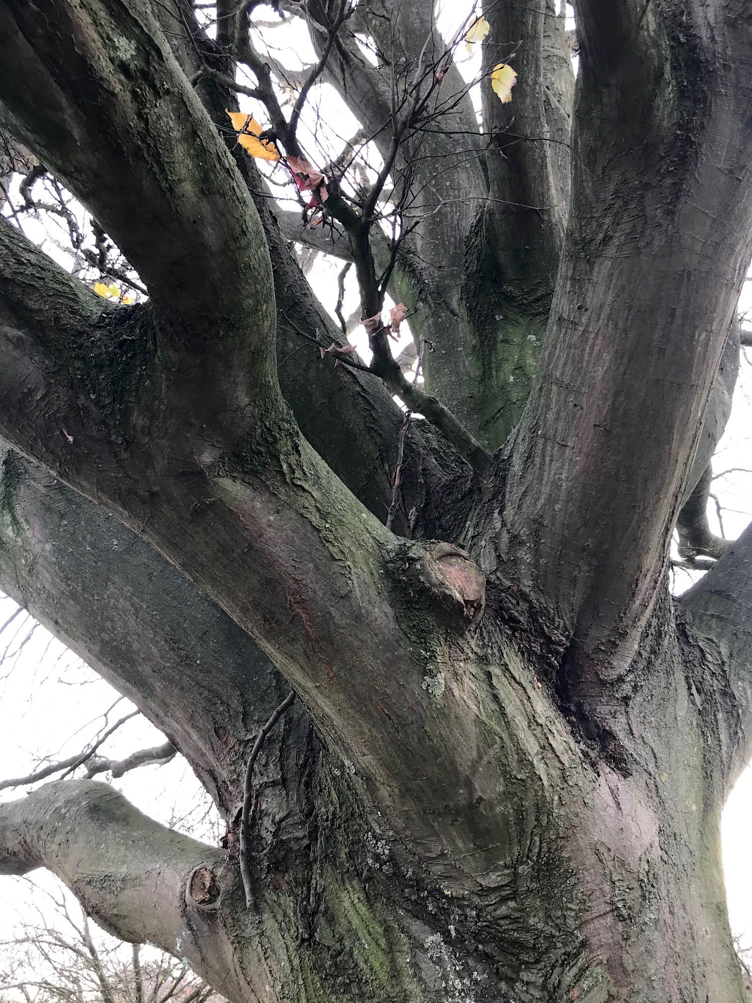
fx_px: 811
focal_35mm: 28
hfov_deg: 49.7
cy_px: 502
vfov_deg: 63.4
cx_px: 376
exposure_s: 1/100
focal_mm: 3.99
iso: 32
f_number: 1.8
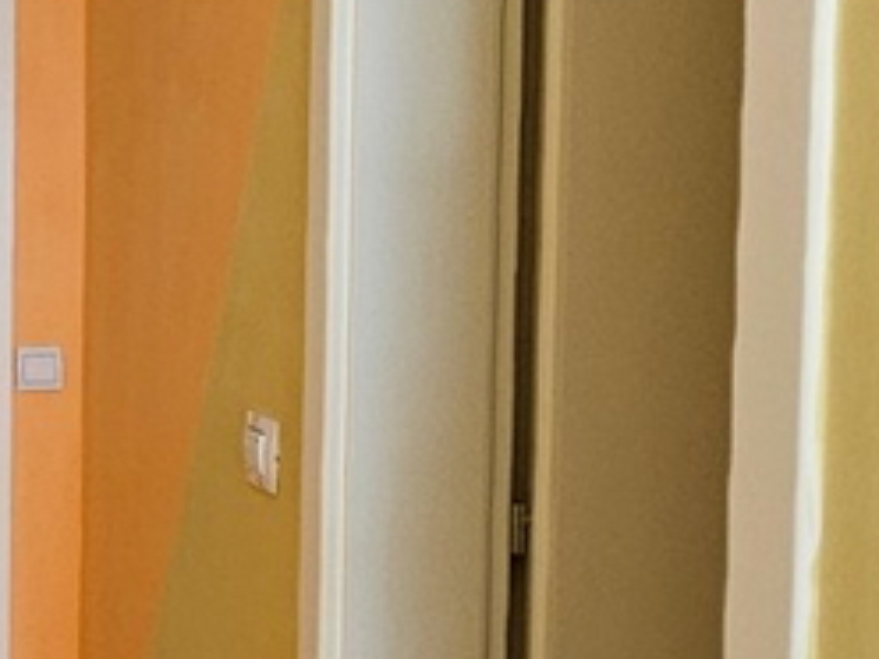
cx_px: -401
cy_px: 322
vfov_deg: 23.3
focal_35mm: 63
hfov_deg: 24.6
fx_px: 1600
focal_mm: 2.2
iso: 320
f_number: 2.2
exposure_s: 1/359
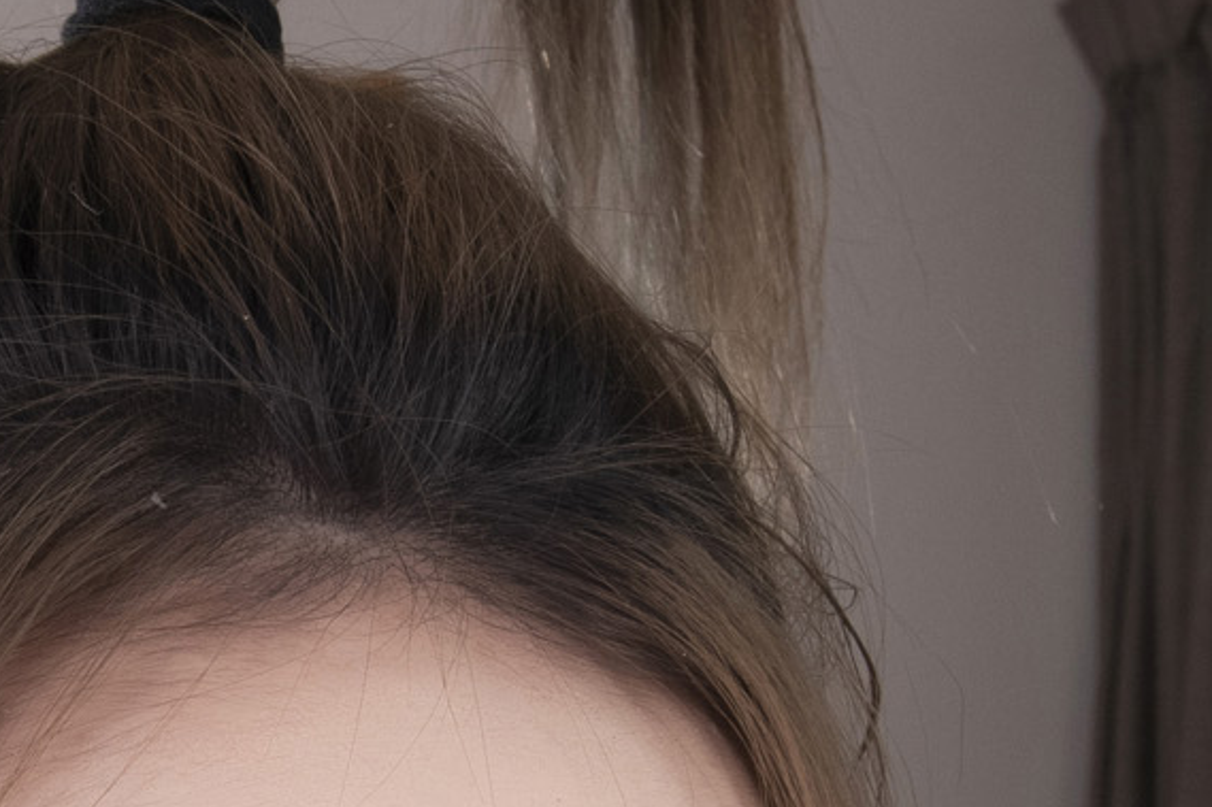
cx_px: -345
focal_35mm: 116
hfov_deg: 16.7
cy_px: 1028
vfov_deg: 11.5
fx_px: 3904
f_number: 13
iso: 400
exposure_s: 1/125
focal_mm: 22
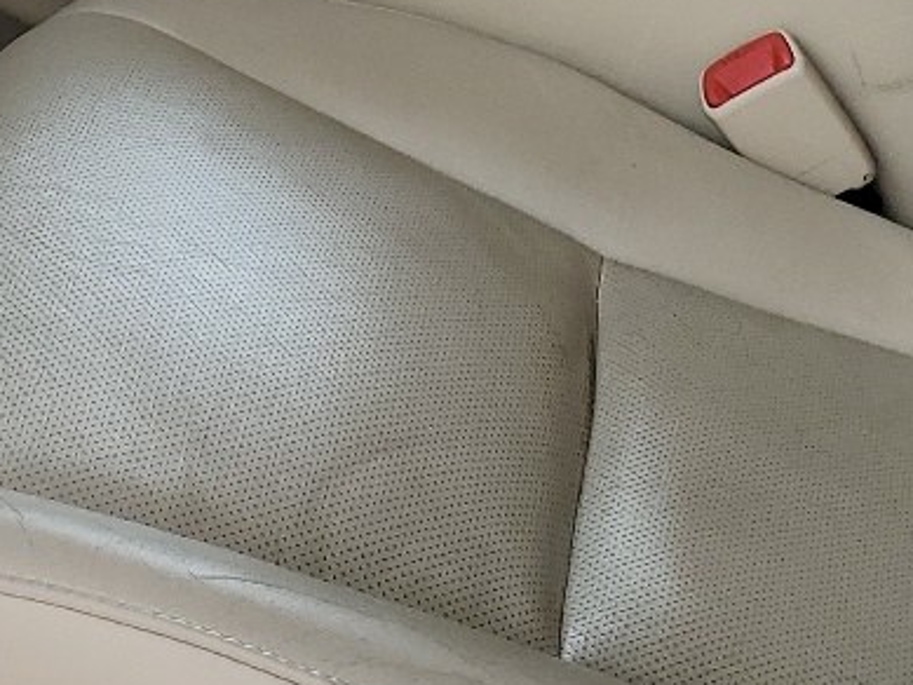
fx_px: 2823
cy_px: -242
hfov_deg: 18.3
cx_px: 279
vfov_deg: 13.3
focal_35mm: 107
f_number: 1.5
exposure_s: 1/400
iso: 50
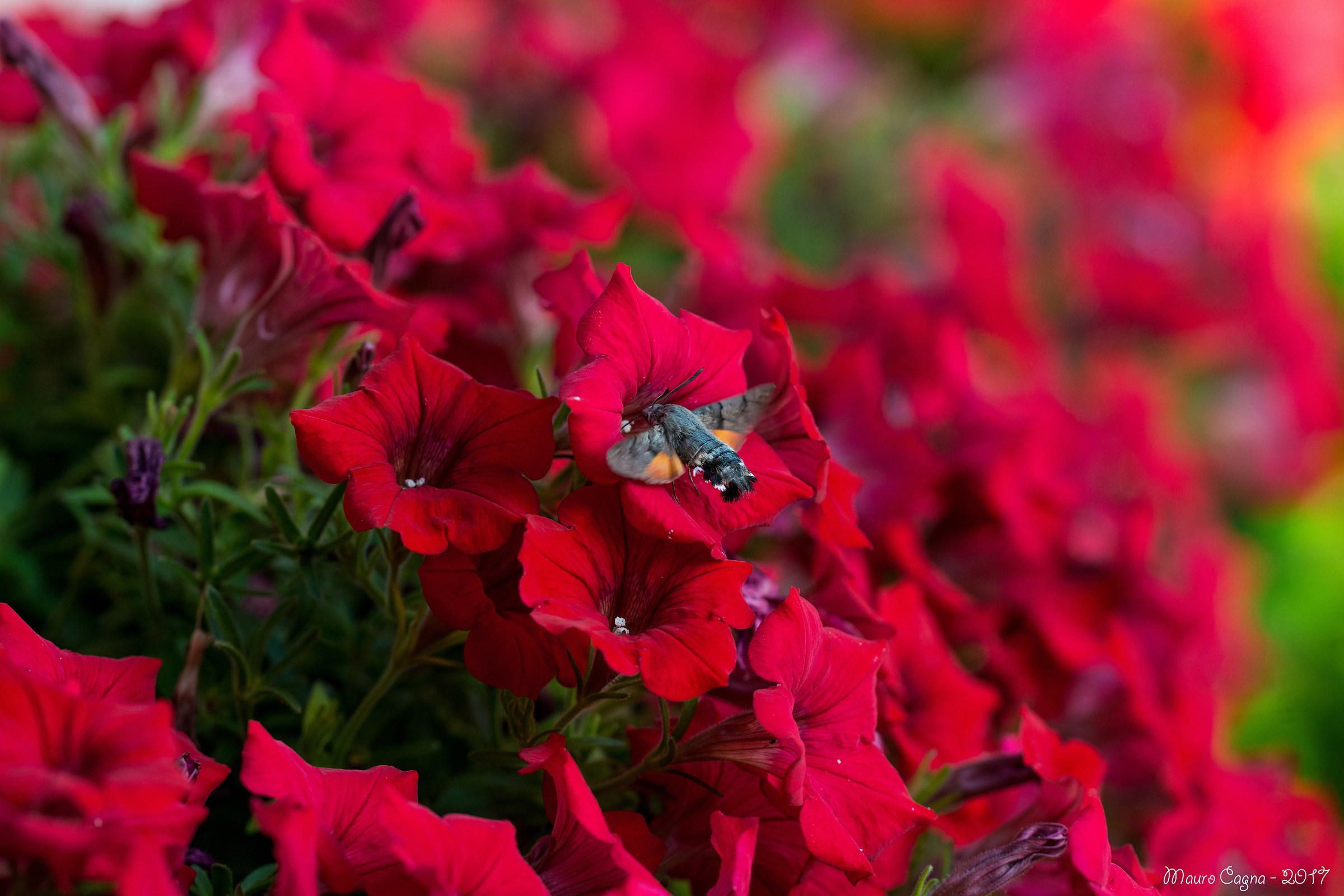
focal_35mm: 150
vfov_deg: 9.2
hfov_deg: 13.7
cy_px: 448
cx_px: 672
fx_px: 5601
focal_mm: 150
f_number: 6.3
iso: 800
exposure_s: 1/800
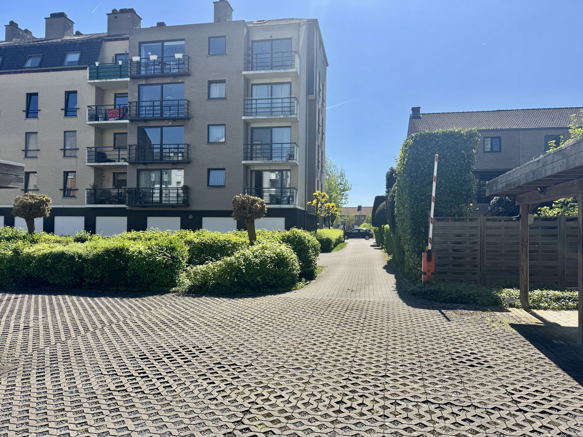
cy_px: 218
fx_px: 404
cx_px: 292
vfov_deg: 56.8
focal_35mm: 24
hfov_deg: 71.6
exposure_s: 1/4310
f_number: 1.78
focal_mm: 6.76
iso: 80
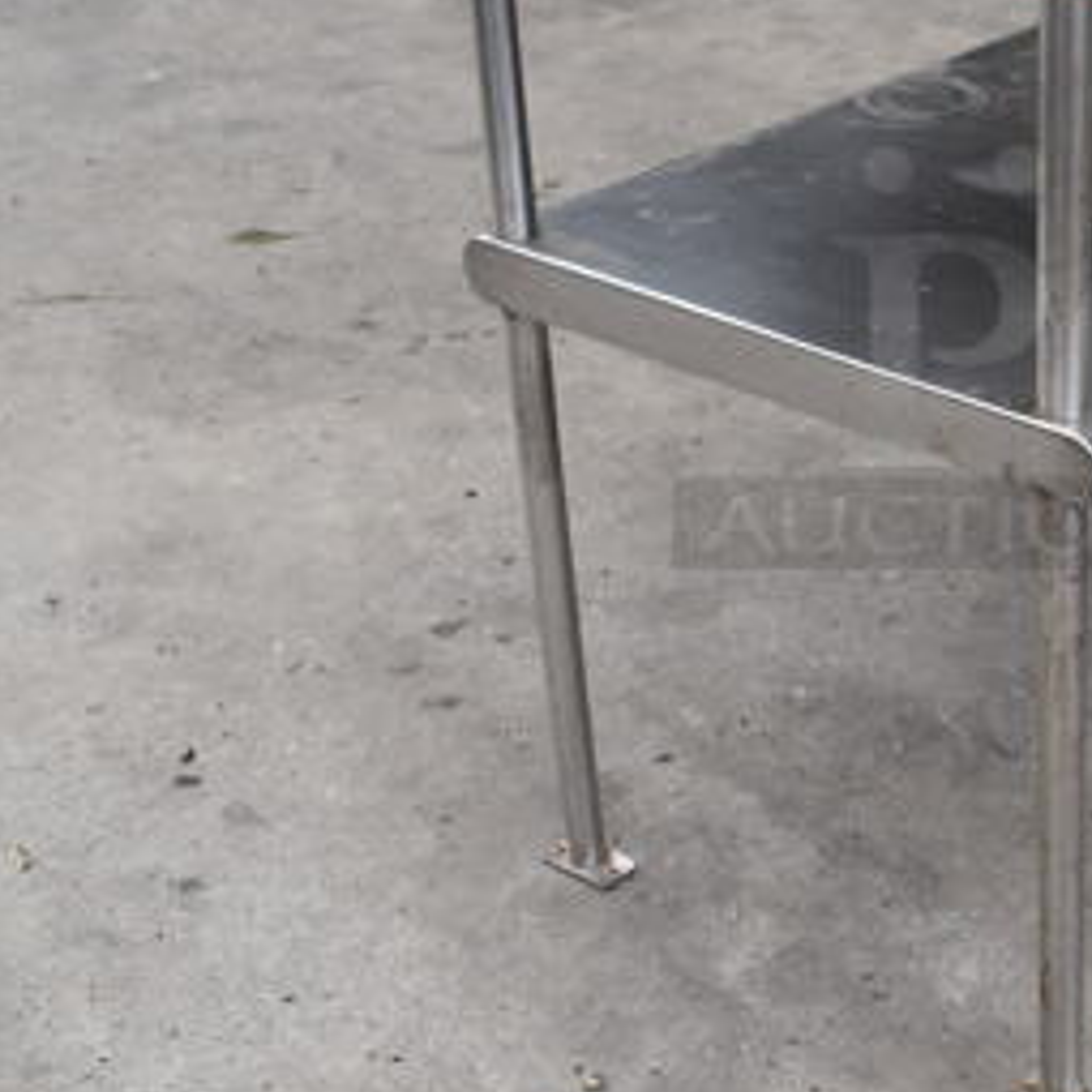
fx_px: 1963
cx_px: 1152
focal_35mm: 55
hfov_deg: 28.7
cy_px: 343
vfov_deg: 30.8
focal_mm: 18
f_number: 7.1
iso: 200
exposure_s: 1/320
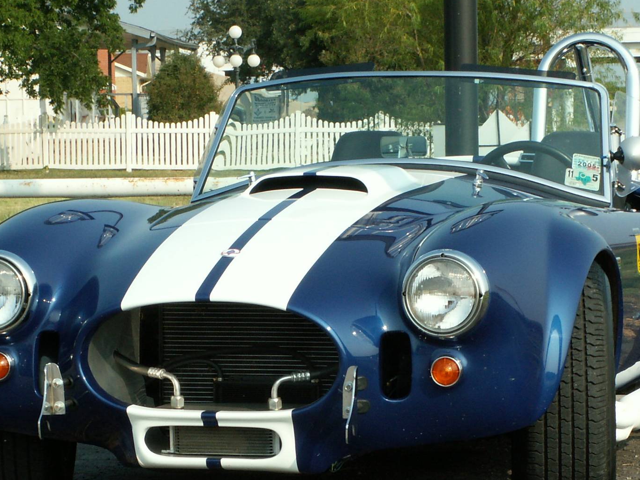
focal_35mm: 160
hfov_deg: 12.3
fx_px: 2958
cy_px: 320
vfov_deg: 9.3
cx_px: 371
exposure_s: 1/125
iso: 50
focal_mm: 15.21
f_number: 8
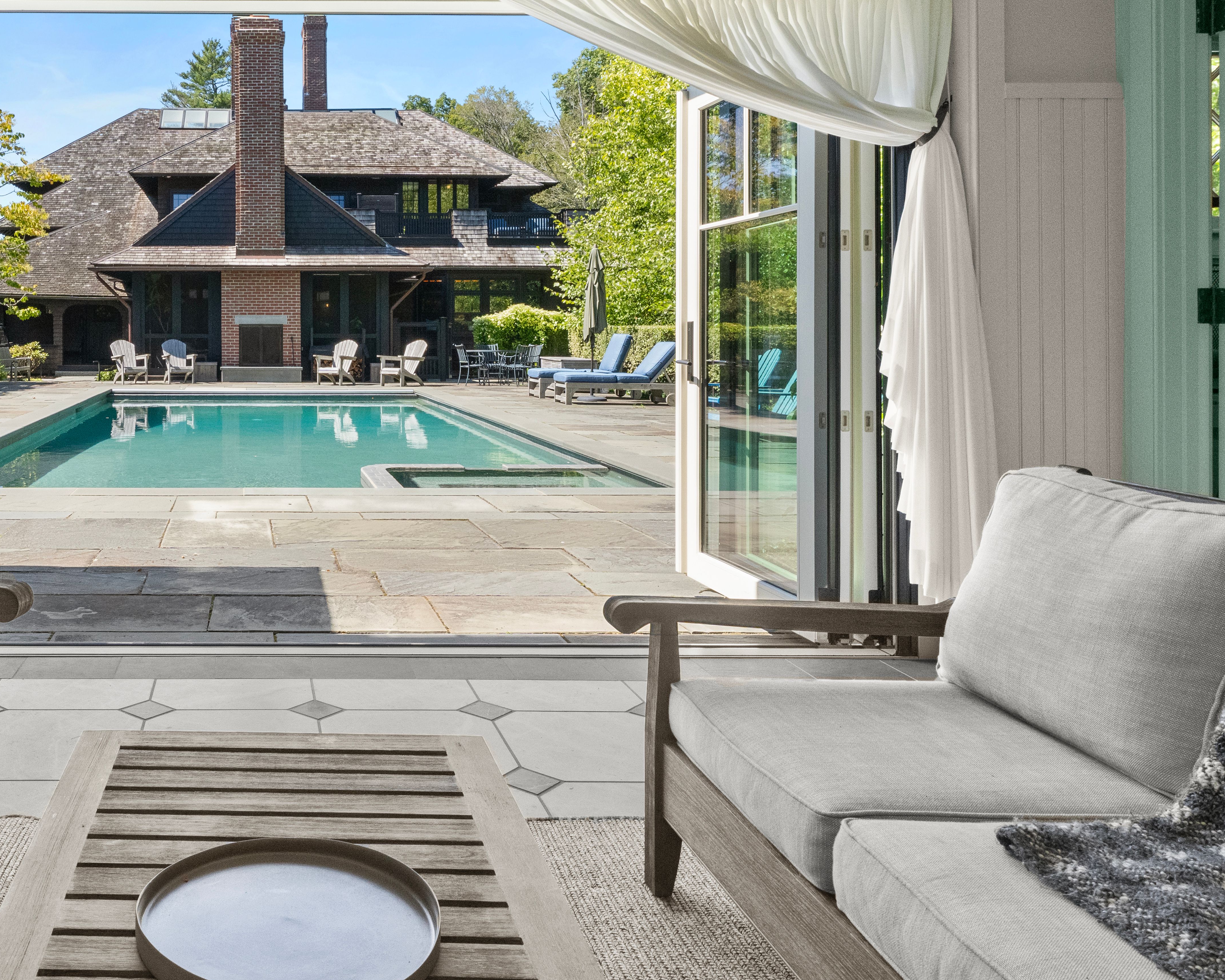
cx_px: 234
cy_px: 337
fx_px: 1104
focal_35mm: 30
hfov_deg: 53.9
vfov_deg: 47.2
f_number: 11
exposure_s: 1/160
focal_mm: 14.7
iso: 2000
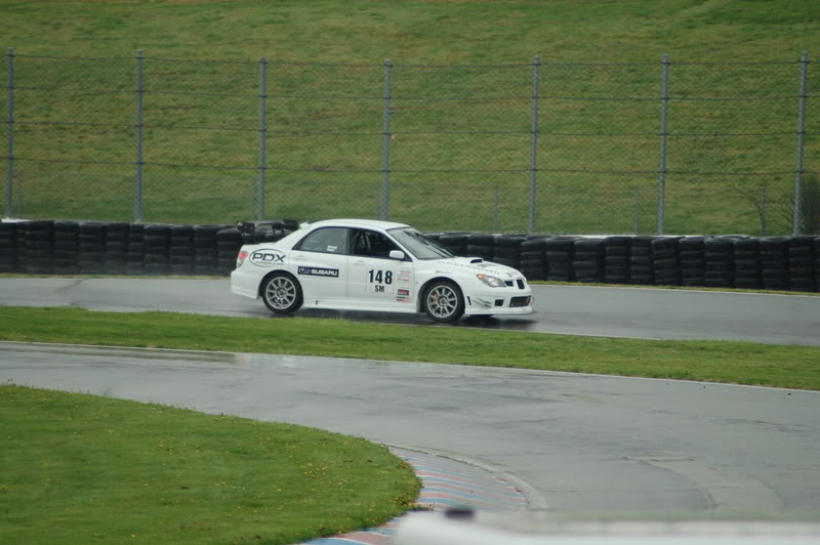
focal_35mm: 450
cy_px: 272
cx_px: 410
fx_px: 10241
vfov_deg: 3.0
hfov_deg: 4.6
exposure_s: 1/500
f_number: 5.6
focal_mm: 300
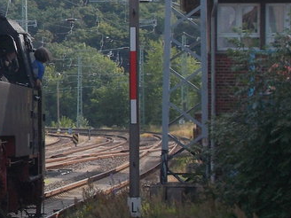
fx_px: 2337
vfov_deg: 5.3
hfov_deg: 7.0
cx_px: -185
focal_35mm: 278
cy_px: 83
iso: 80
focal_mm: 13.5
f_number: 5.8
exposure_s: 1/200
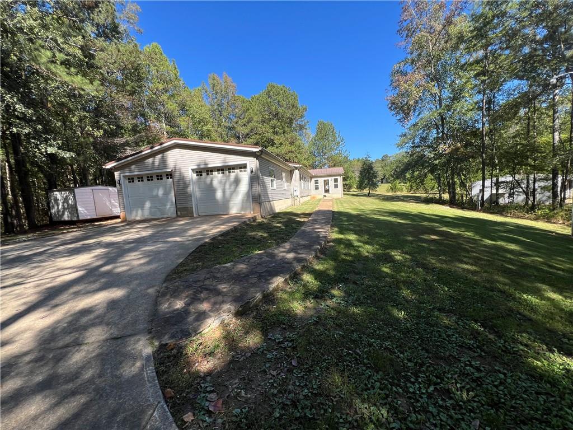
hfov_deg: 106.2
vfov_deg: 89.9
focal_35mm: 13
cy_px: 215
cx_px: 286
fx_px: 215
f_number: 1.8
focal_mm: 1.57
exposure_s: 1/637
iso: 32
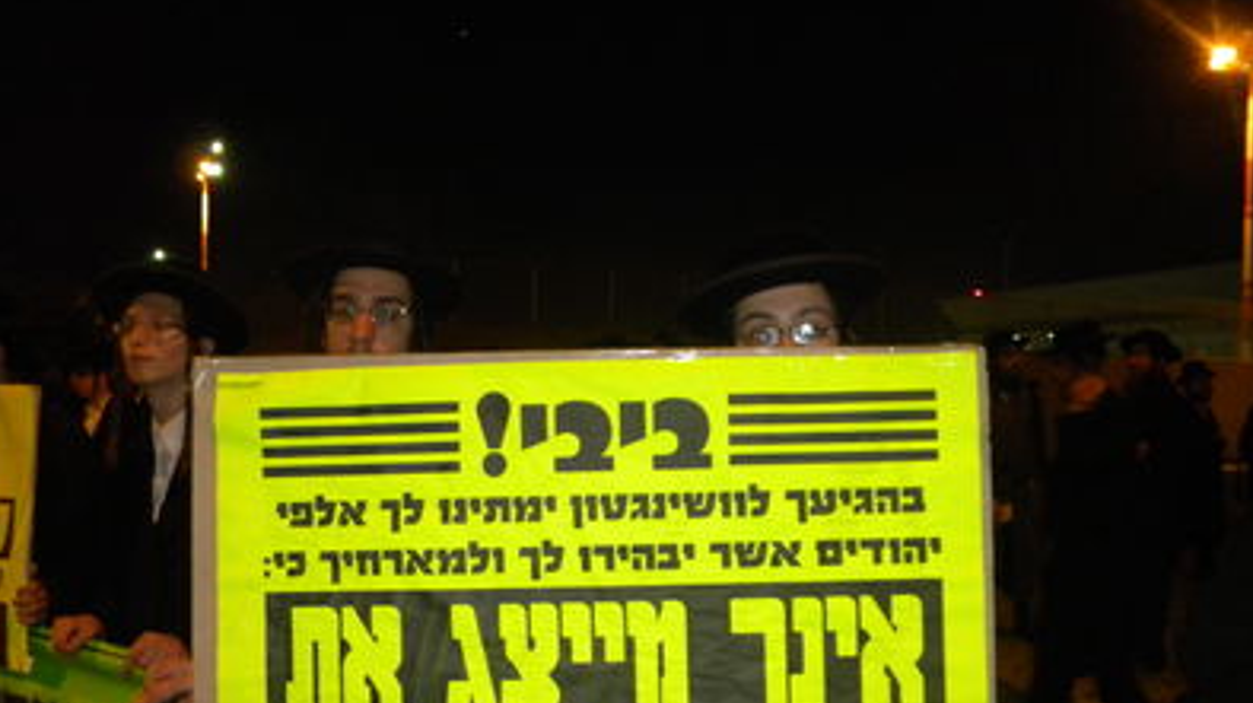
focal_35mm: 31
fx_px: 1029
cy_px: 468
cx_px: 626
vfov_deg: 37.3
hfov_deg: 62.7
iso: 400
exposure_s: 1/26
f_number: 3.5
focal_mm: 5
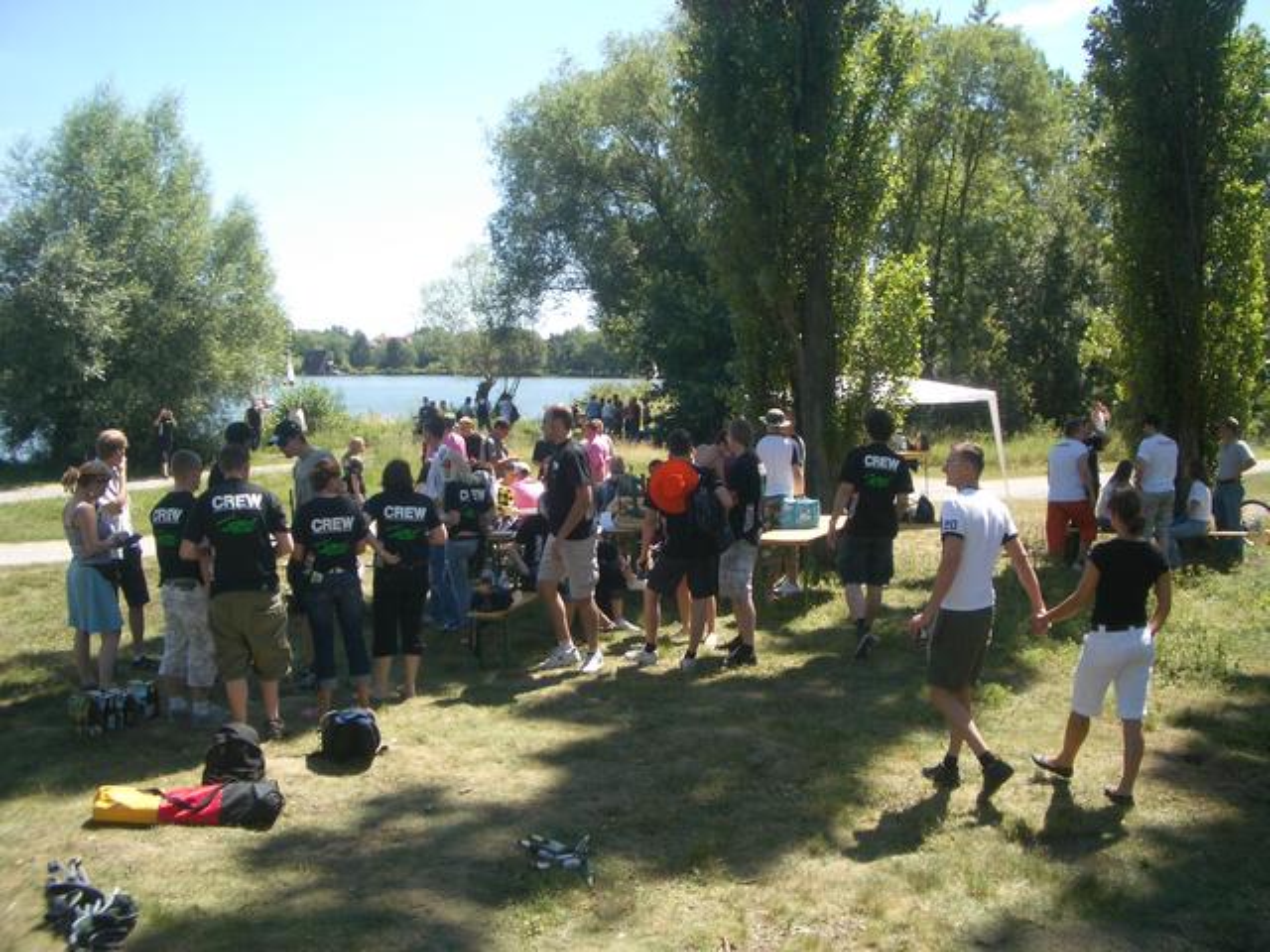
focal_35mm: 35
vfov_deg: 40.7
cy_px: 476
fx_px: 1284
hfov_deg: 52.6
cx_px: 635
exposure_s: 1/250
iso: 50
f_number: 4.3
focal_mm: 5.8
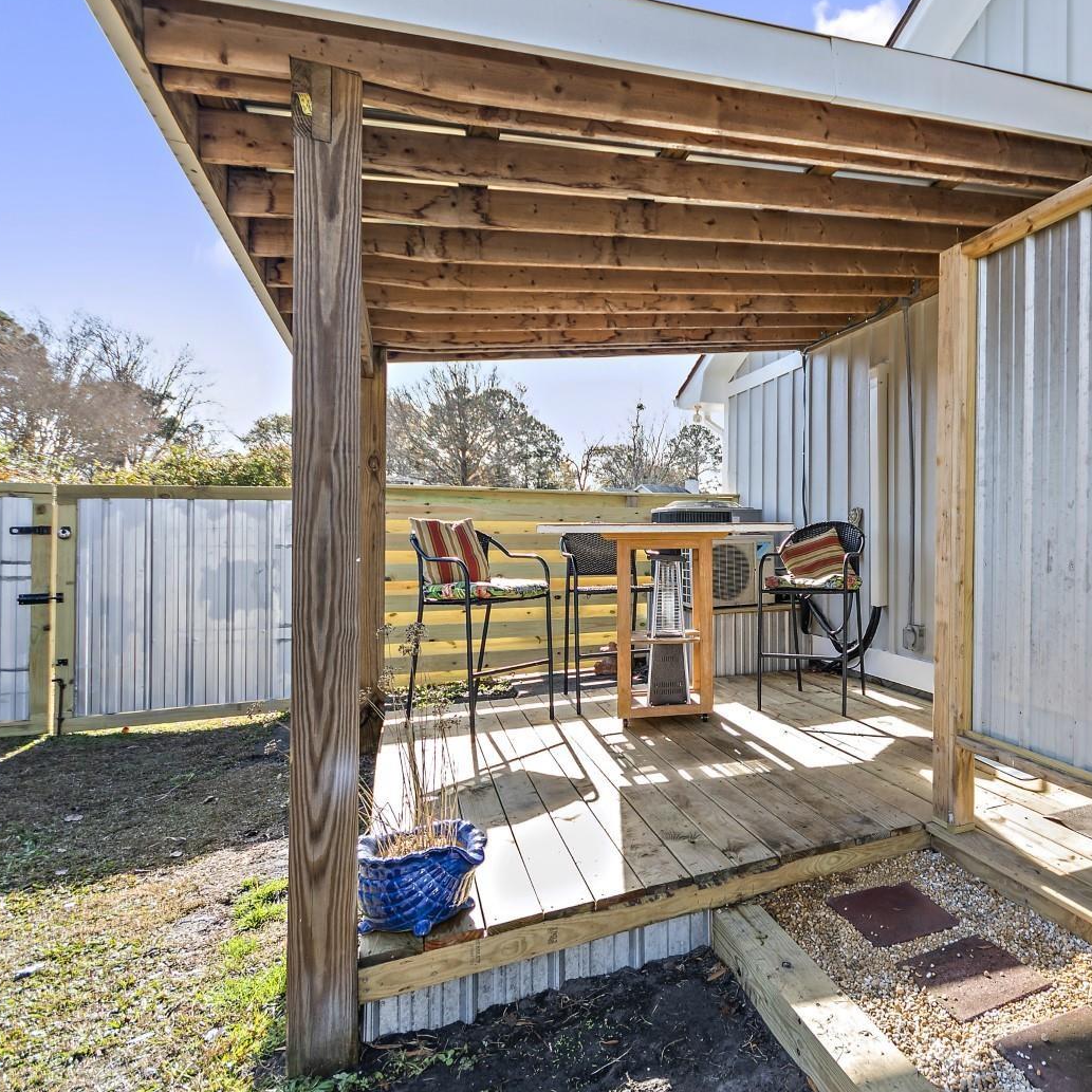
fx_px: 714
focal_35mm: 20
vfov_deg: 74.8
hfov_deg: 69.7
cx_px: 825
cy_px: 563
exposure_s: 1/200
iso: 125
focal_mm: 10
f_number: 5
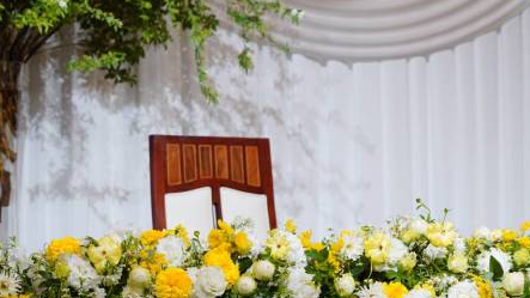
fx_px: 1939
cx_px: 276
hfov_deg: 15.6
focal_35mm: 138
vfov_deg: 8.8
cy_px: 183
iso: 1600
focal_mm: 73
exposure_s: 1/100
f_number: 4.5
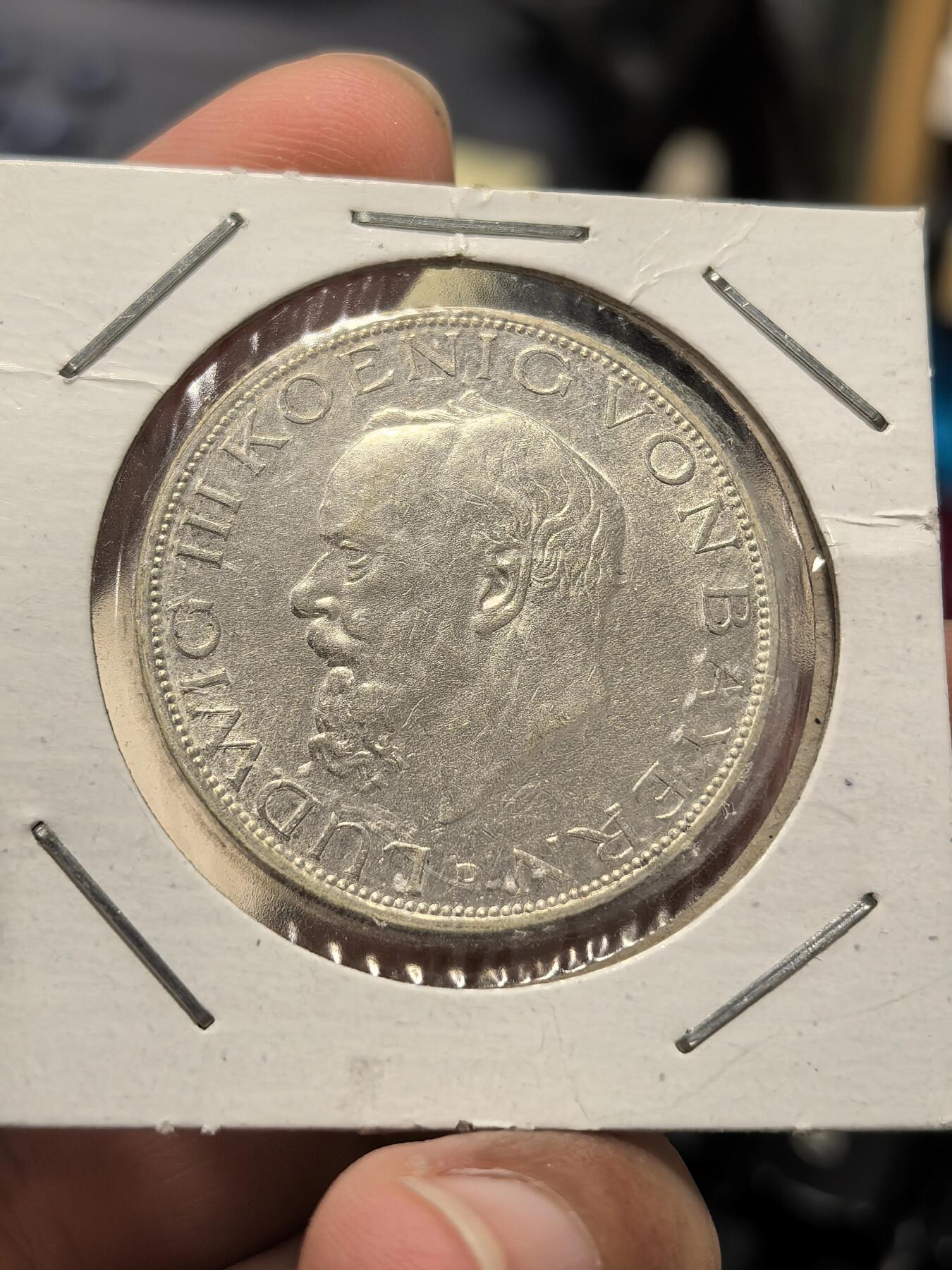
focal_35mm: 54
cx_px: 476
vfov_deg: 35.5
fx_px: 1980
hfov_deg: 27.0
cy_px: 635
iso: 320
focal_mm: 6.98
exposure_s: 1/100
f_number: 2
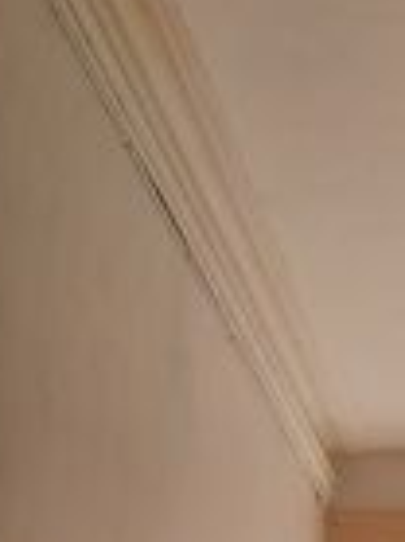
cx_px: 594
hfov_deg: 14.4
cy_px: 815
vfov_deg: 18.2
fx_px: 1500
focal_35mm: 96
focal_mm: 4.6
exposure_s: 1/181
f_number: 2
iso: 32
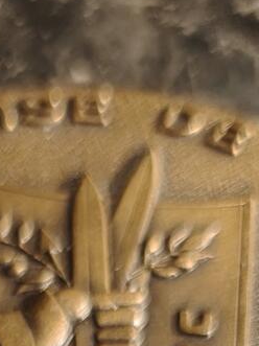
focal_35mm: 125
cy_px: 743
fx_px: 1248
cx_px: -22
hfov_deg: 11.7
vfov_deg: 13.1
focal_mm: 6.06
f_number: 1.6
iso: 250
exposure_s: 1/200
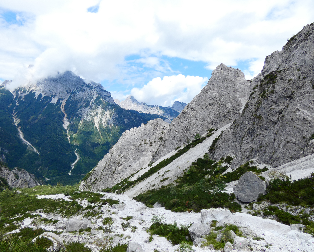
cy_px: 126
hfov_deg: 72.5
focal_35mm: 23
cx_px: 147
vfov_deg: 60.9
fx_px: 214
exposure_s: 1/1000
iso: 80
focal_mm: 4
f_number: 2.9
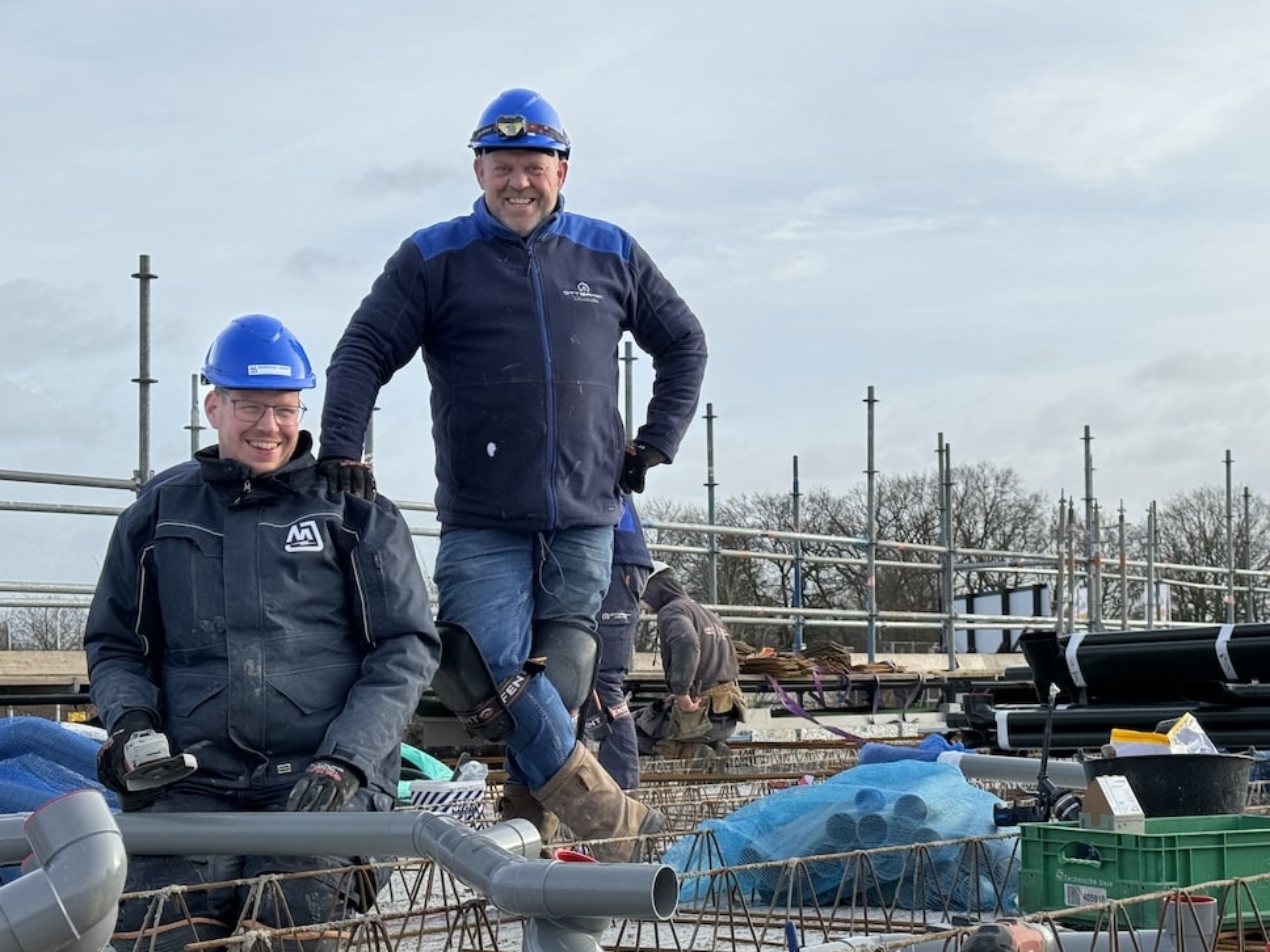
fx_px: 2201
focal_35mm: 60
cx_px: 783
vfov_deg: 24.4
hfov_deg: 32.1
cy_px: 540
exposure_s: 1/3247
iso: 64
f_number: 1.78
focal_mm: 6.86
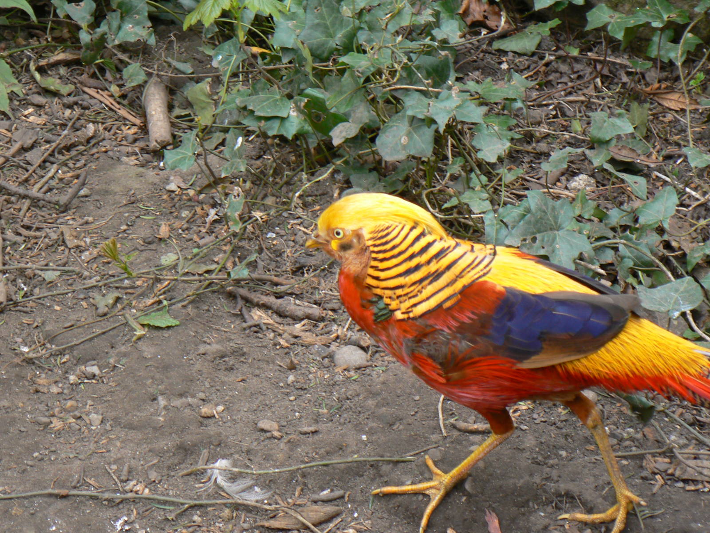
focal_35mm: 151
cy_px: 266
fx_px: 3097
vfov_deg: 9.8
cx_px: 355
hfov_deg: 13.1
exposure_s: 1/60
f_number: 4
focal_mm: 25.1
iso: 80
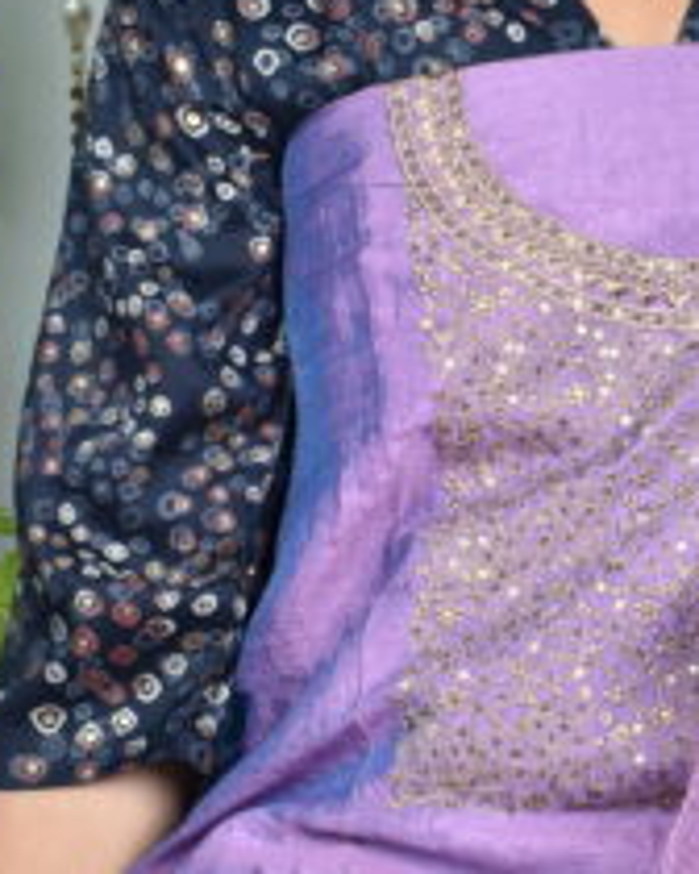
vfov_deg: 12.7
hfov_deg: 10.0
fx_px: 3905
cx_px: 920
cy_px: 649
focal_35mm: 151
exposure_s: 1/50
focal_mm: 25
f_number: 4
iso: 200
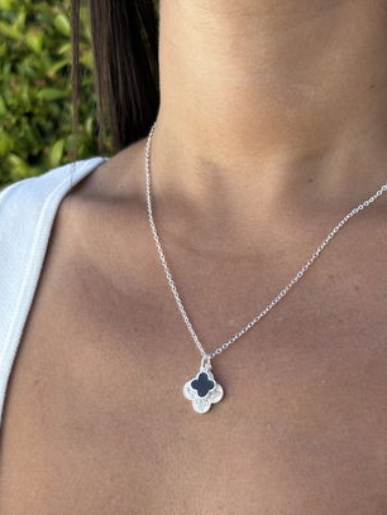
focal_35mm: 68
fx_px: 1014
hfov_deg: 21.6
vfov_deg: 28.5
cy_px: 295
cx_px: 235
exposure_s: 1/654
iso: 32
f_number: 1.6
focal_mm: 5.96
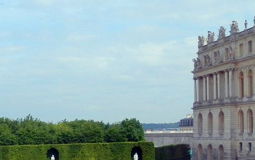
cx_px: 75
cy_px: 110
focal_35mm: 81
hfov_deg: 25.3
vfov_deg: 16.1
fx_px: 563
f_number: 8.7
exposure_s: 1/200
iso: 80
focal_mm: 4.5
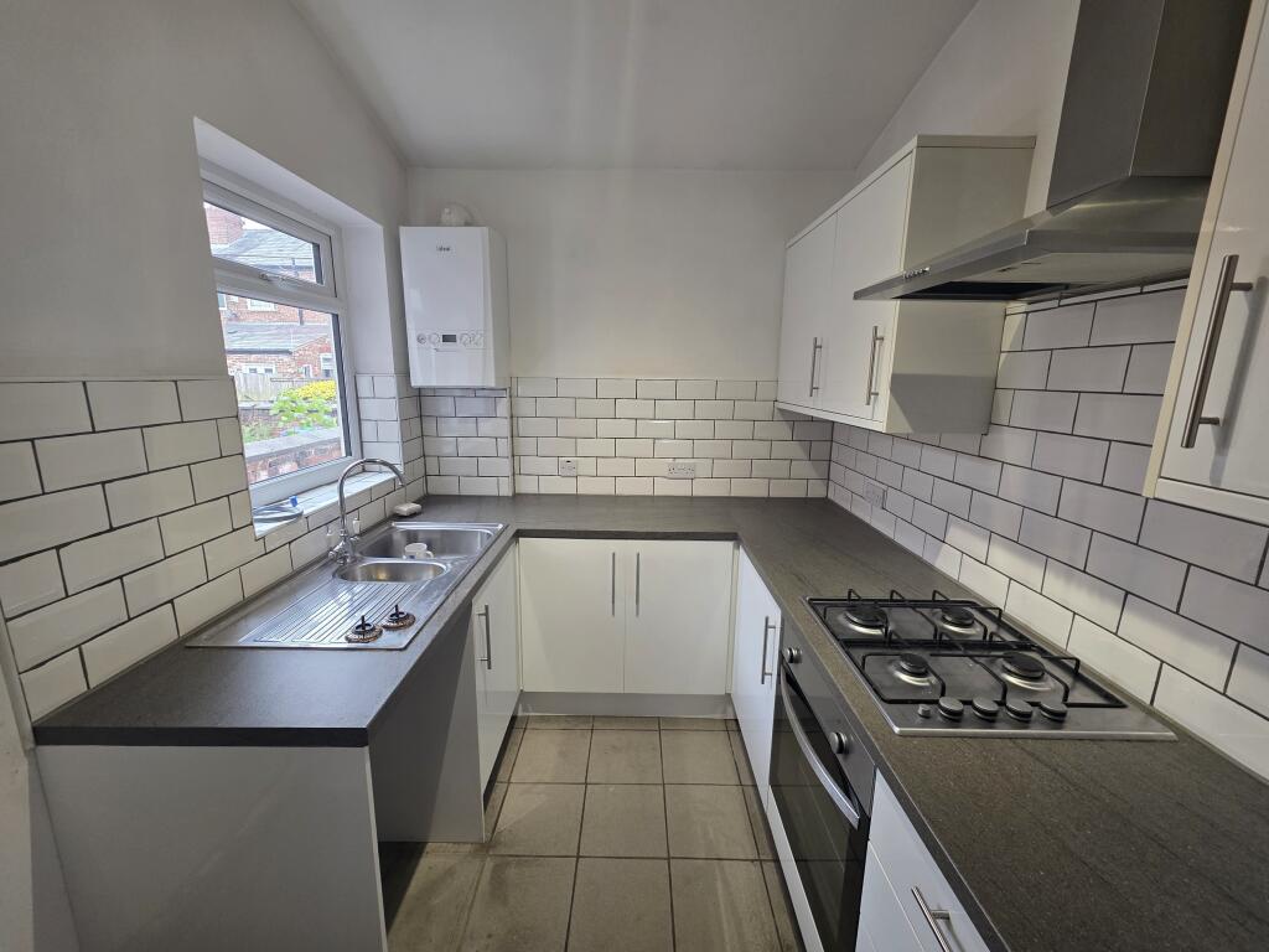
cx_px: 634
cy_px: 476
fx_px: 477
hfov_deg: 106.2
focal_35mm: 13
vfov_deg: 89.9
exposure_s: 1/100
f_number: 1.9
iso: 160
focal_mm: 2.2
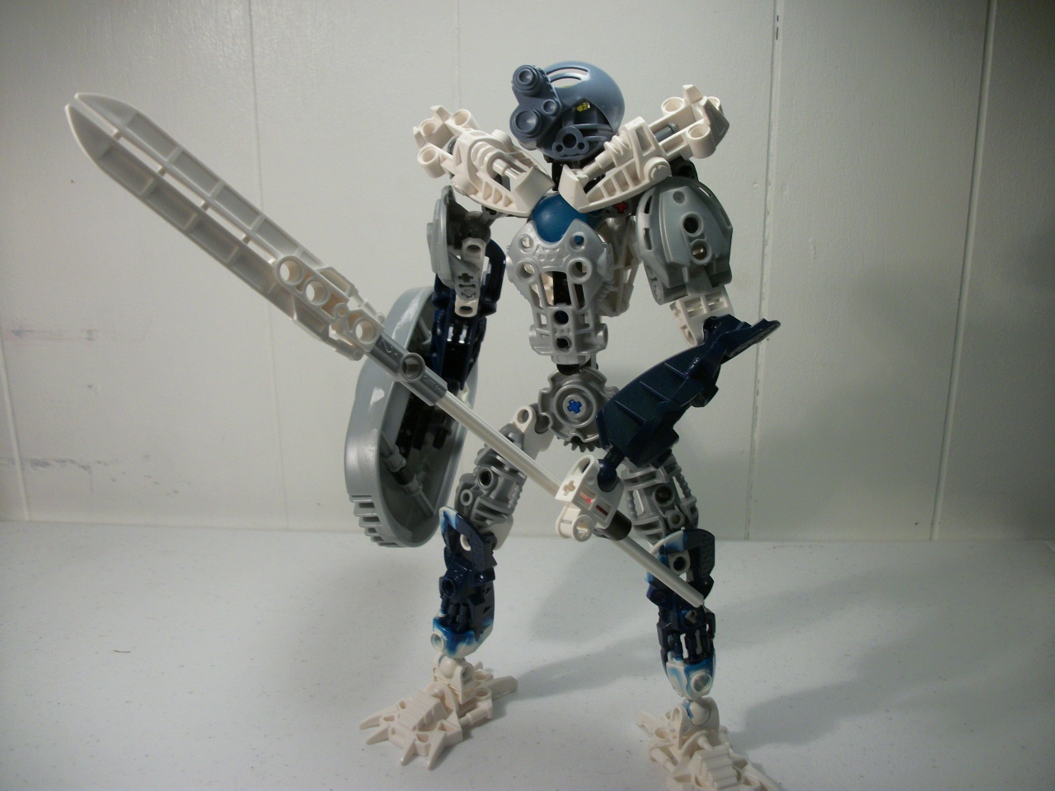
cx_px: 528
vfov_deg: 44.2
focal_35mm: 32
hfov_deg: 56.8
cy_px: 396
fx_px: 975
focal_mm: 5.7
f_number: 2.9
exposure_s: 1/60
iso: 80
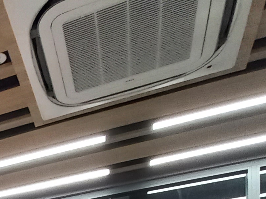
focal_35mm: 53
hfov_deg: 27.7
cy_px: 372
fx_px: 407
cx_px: -108
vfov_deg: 19.4
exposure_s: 1/33
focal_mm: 1.42
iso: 125
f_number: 2.2
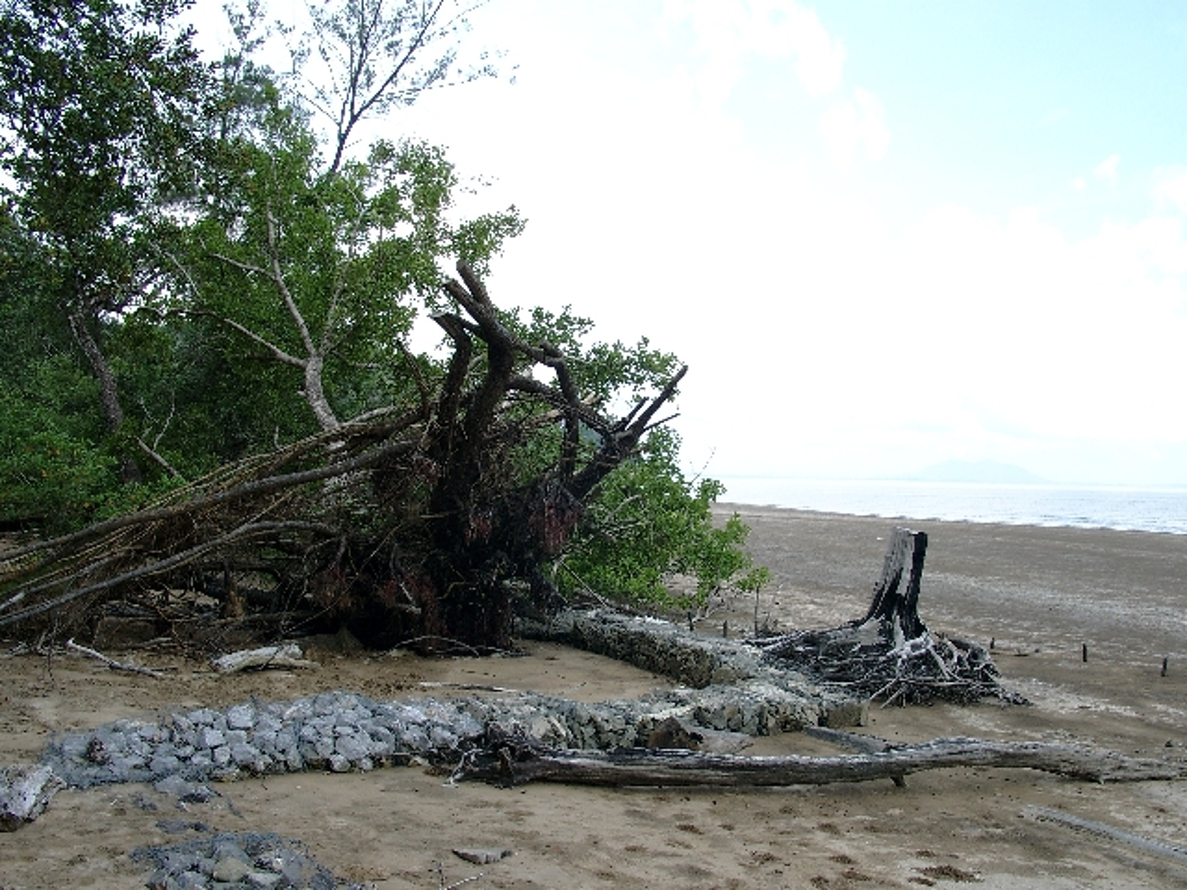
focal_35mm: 34
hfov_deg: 54.0
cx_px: 594
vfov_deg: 41.8
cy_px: 445
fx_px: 1166
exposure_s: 1/301
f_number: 4
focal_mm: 7.13
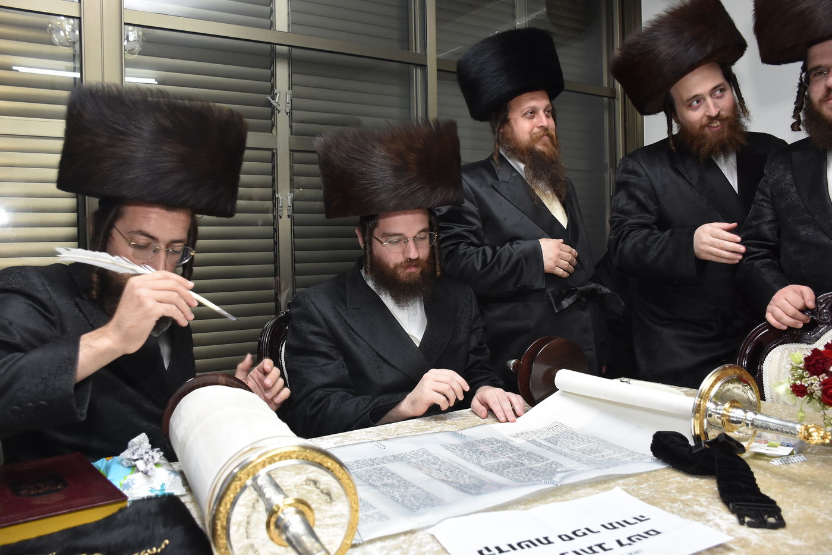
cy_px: 278
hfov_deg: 67.4
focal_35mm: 27
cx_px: 416
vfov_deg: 47.9
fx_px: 624
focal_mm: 18
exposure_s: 1/125
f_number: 5.6
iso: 1000
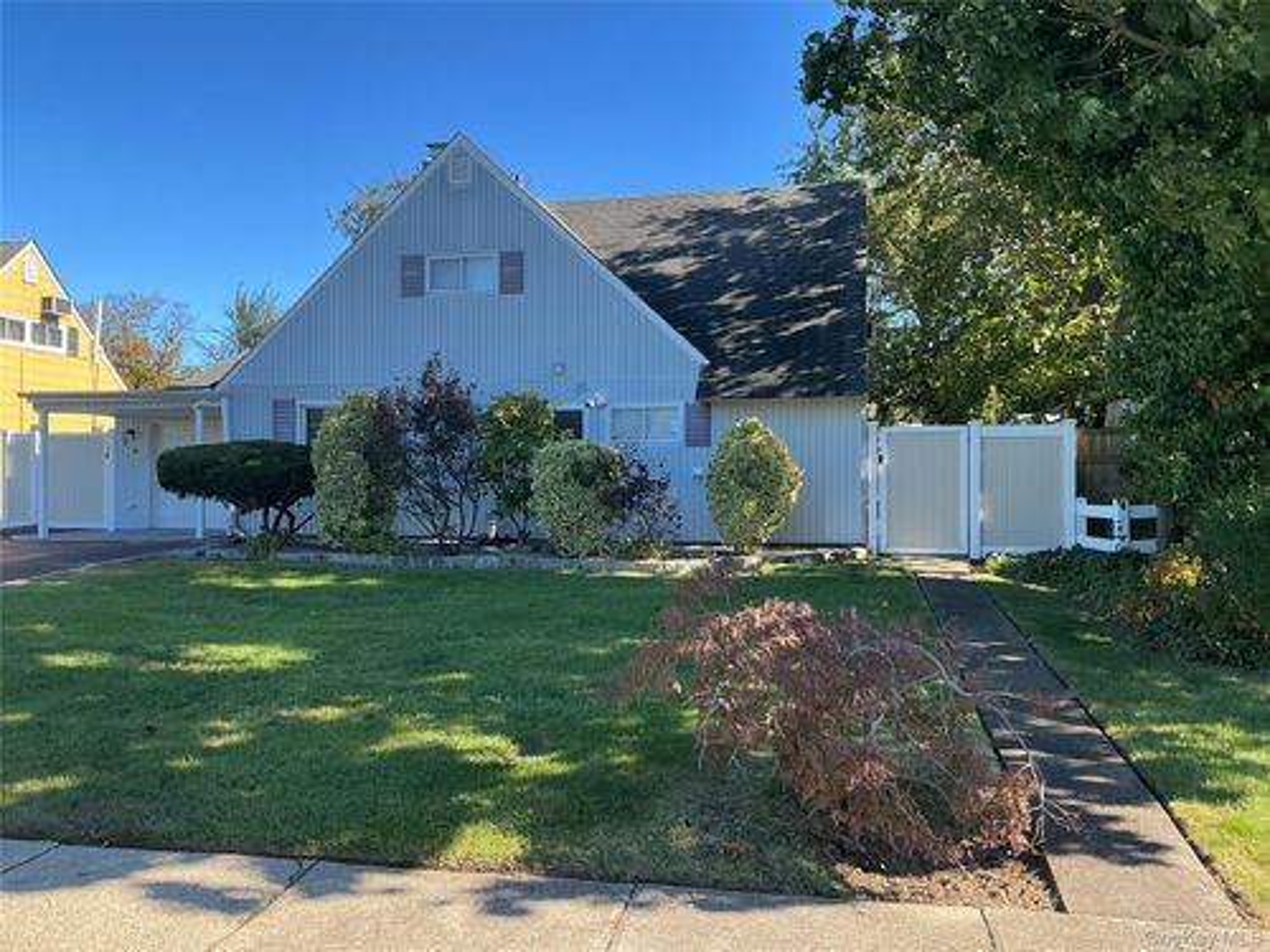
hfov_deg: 61.7
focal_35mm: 29
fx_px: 1064
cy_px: 476
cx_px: 635
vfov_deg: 48.2
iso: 25
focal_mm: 3
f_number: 1.8
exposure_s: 1/406
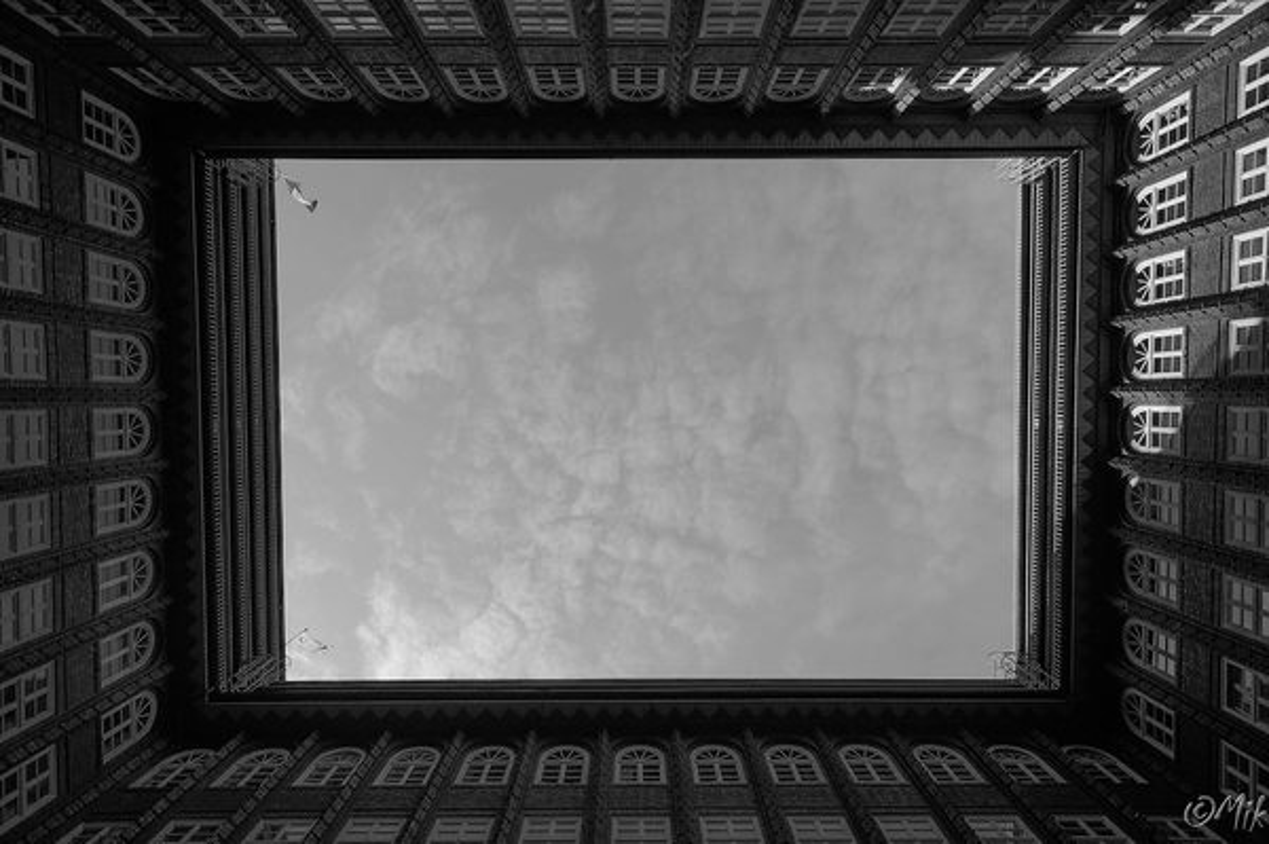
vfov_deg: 61.8
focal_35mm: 20
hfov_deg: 84.0
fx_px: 704
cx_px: 634
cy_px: 422
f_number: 8
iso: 500
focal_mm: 20
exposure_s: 1/1600
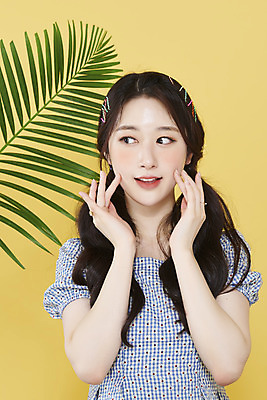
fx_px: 1167
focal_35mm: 105
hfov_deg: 13.1
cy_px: 200
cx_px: 134
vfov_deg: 19.4
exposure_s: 1/125
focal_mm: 105
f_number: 11
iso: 64
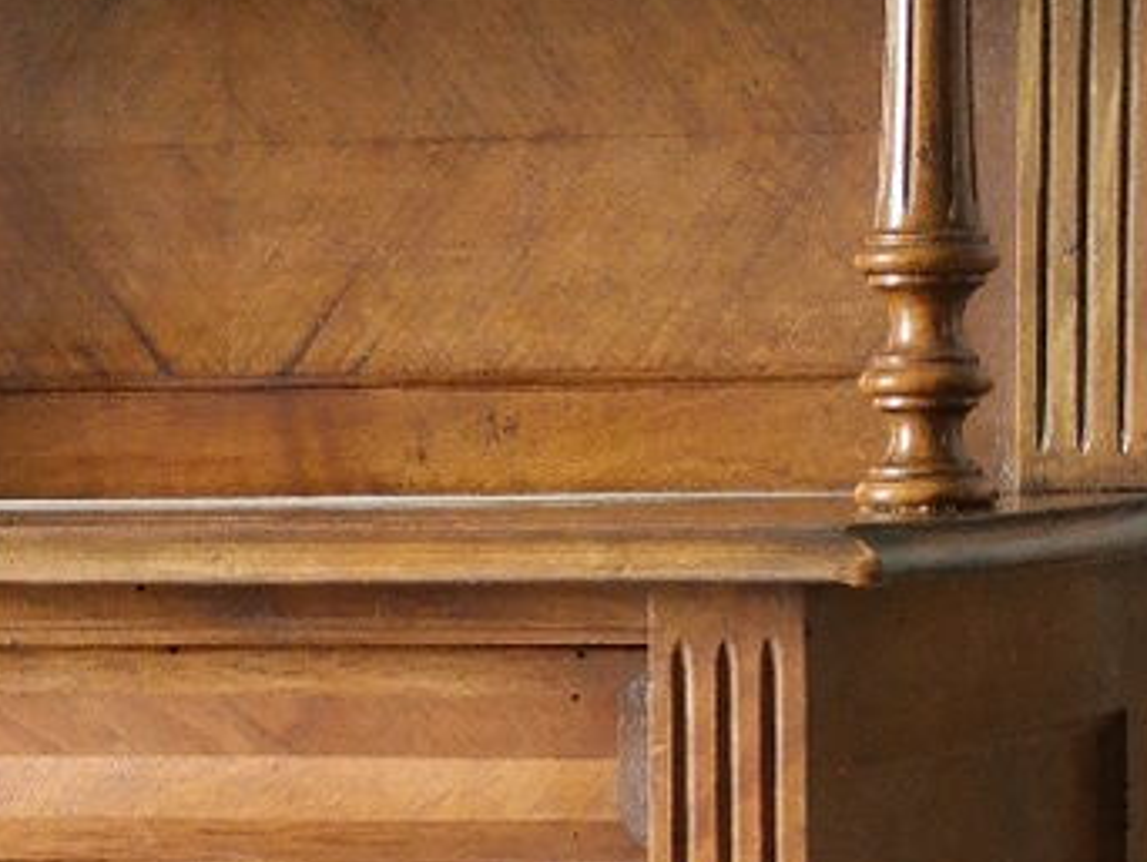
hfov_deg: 8.3
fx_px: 7892
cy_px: 1932
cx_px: 23
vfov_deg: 6.0
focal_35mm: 238
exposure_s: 1/30
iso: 1600
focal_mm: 32
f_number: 6.3
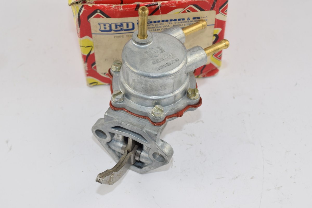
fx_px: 520
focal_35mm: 60
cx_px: 156
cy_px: 104
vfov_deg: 22.6
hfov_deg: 33.4
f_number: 11
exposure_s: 1/40
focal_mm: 40
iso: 160
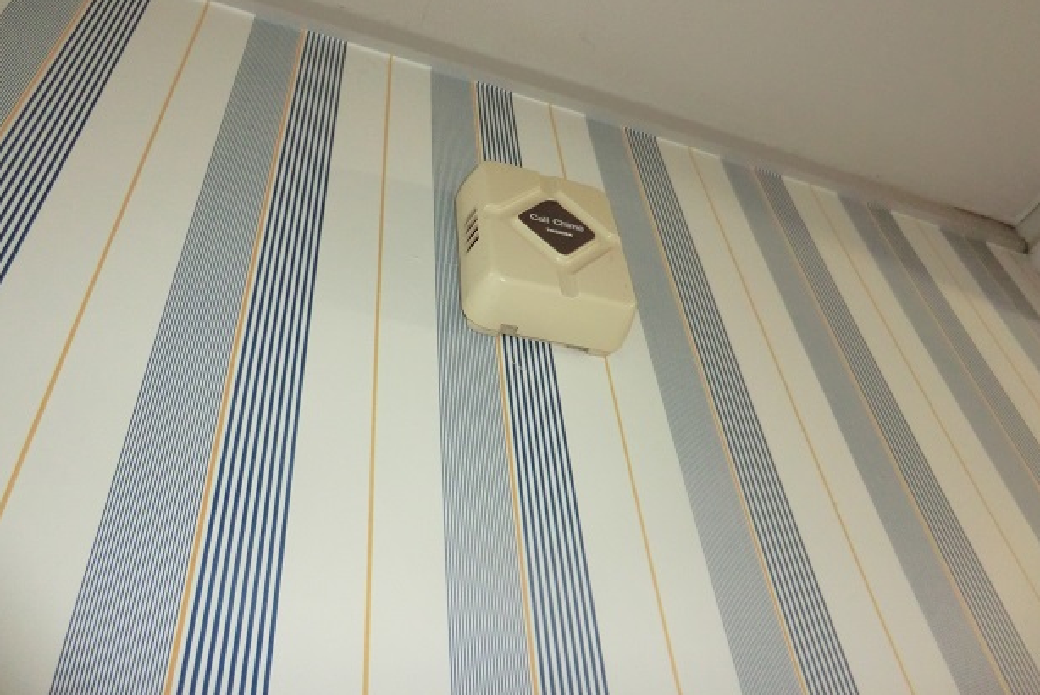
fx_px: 751
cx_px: 540
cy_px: 309
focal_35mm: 26
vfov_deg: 49.5
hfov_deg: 69.3
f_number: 3.2
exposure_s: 1/20
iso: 400
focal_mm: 4.3
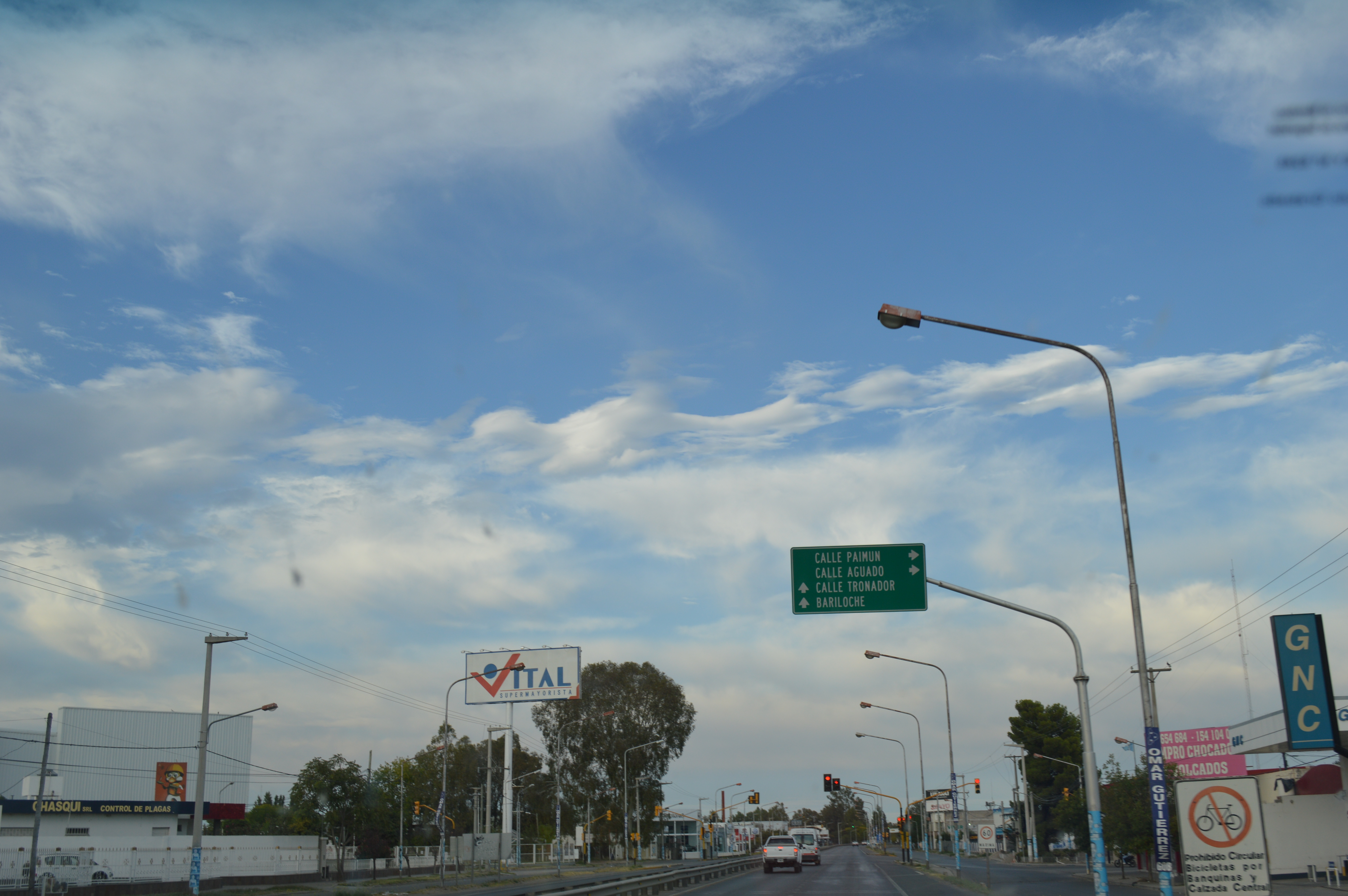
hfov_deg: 53.2
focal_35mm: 36
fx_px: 1347
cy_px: 448
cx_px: 674
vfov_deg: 36.8
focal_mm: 24
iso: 100
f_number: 7.1
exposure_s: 1/200
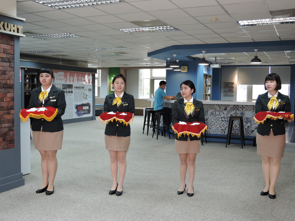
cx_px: 148
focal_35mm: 40
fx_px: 341
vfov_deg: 36.0
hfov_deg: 46.8
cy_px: 110
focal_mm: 8.6
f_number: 3.2
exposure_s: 1/30
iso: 140
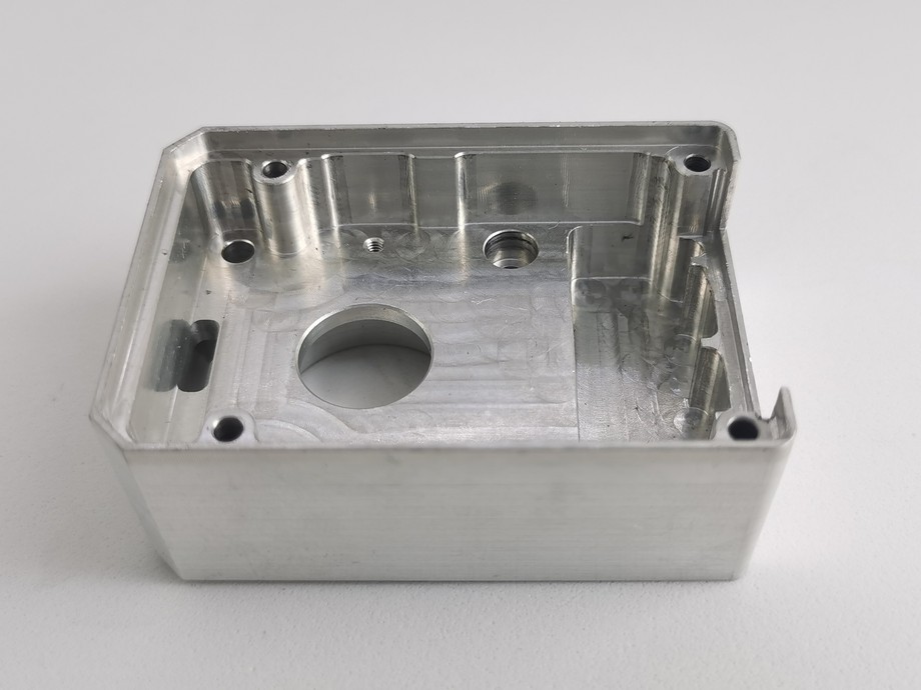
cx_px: 460
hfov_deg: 44.8
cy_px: 345
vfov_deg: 34.3
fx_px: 1117
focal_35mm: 42
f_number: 1.8
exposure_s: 1/655
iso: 50
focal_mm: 5.58
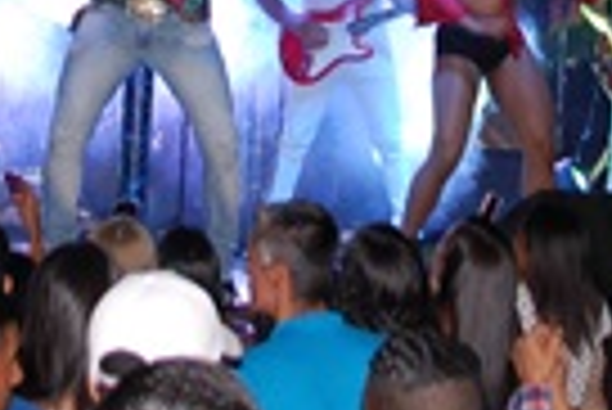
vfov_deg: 10.7
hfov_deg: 17.2
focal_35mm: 119
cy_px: -385
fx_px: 2025
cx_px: 302
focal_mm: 18
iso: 400
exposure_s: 1/60
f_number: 3.5
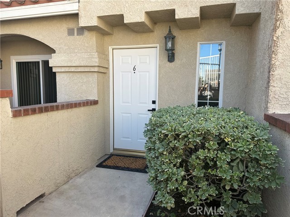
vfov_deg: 56.8
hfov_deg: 71.6
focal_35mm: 24
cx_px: 145
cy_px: 108
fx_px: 201
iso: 80
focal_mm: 6.86
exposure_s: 1/611
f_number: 1.78
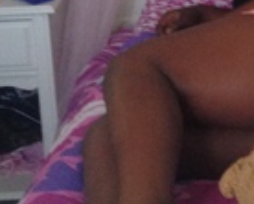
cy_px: -68
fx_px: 1122
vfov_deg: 10.2
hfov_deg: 12.5
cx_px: 337
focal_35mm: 149
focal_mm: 4.12
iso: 160
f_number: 2.4
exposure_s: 1/20
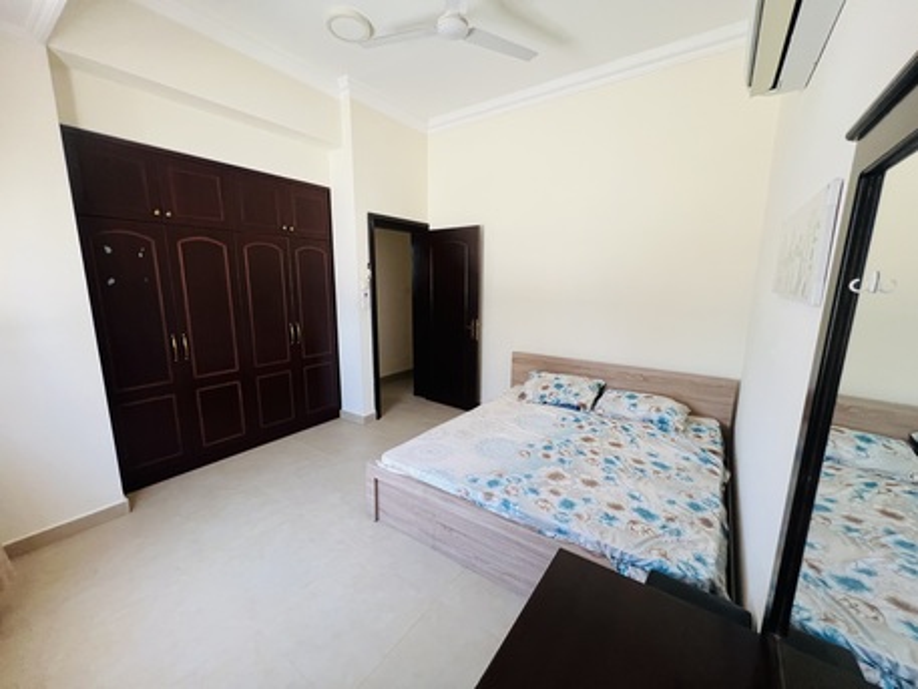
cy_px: 344
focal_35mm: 13
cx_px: 459
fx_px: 345
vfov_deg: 89.9
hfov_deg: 106.2
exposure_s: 1/60
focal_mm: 1.57
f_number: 1.8
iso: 320
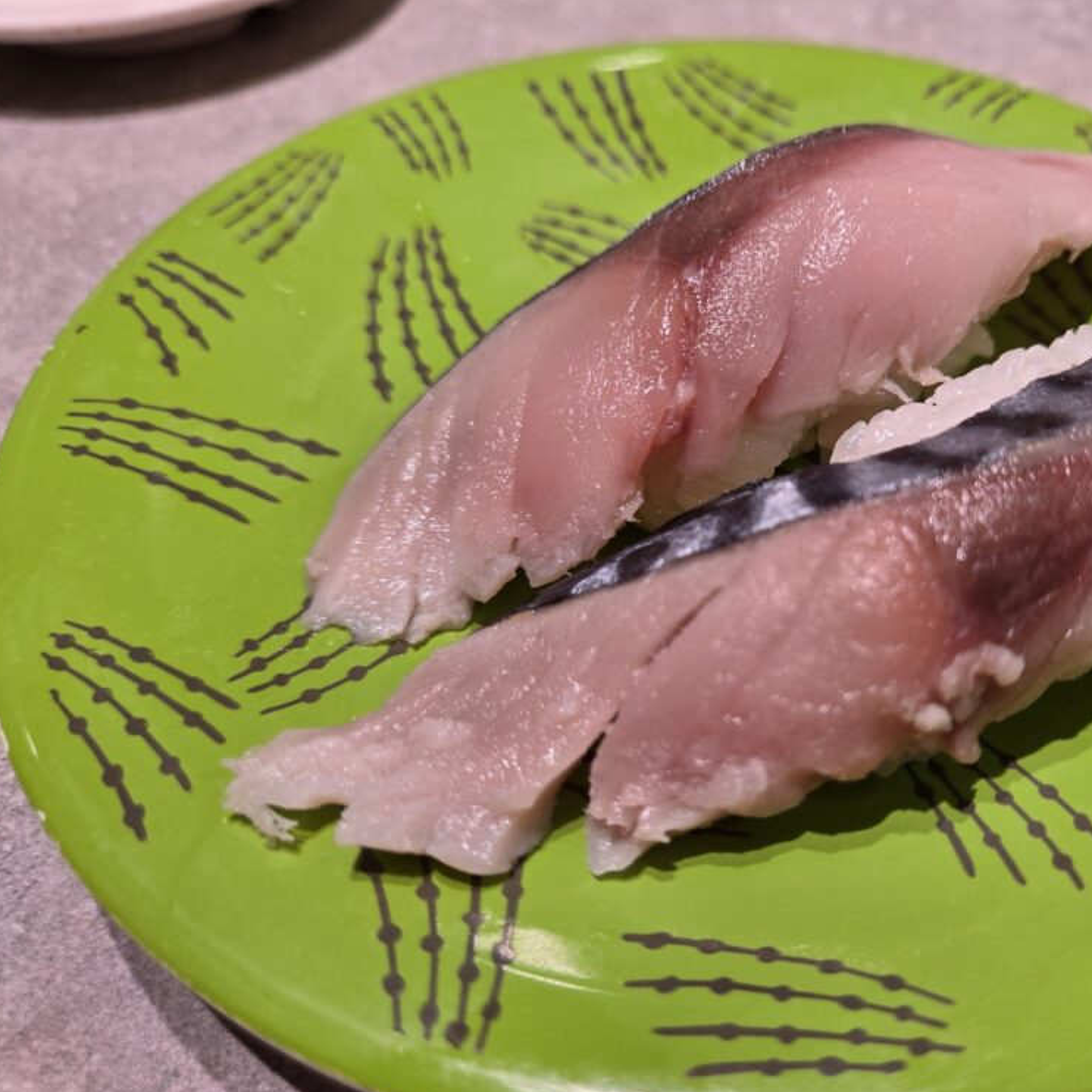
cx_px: 744
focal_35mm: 28
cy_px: 558
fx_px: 999
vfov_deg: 57.3
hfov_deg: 55.9
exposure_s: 1/180
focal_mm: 5.4
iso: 64
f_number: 1.8
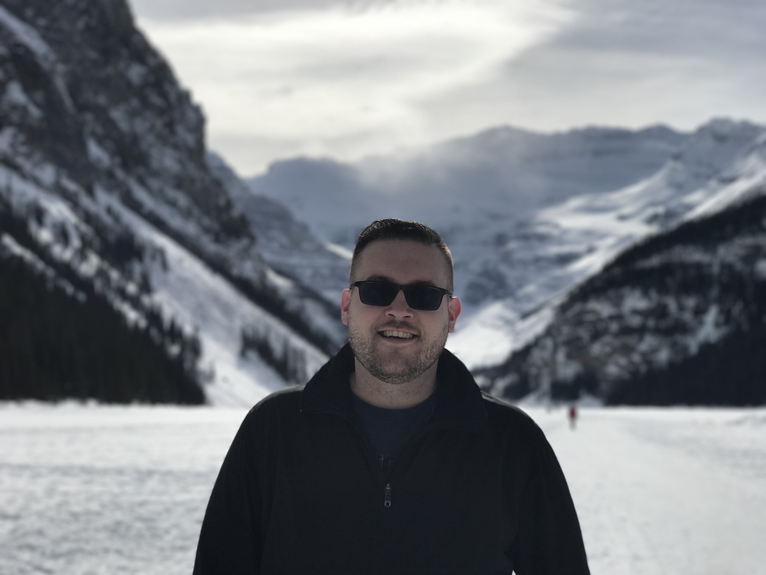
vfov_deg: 25.7
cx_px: 383
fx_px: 1261
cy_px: 288
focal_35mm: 57
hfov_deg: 33.8
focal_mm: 6.6
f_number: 2.8
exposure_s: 1/3096
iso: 20
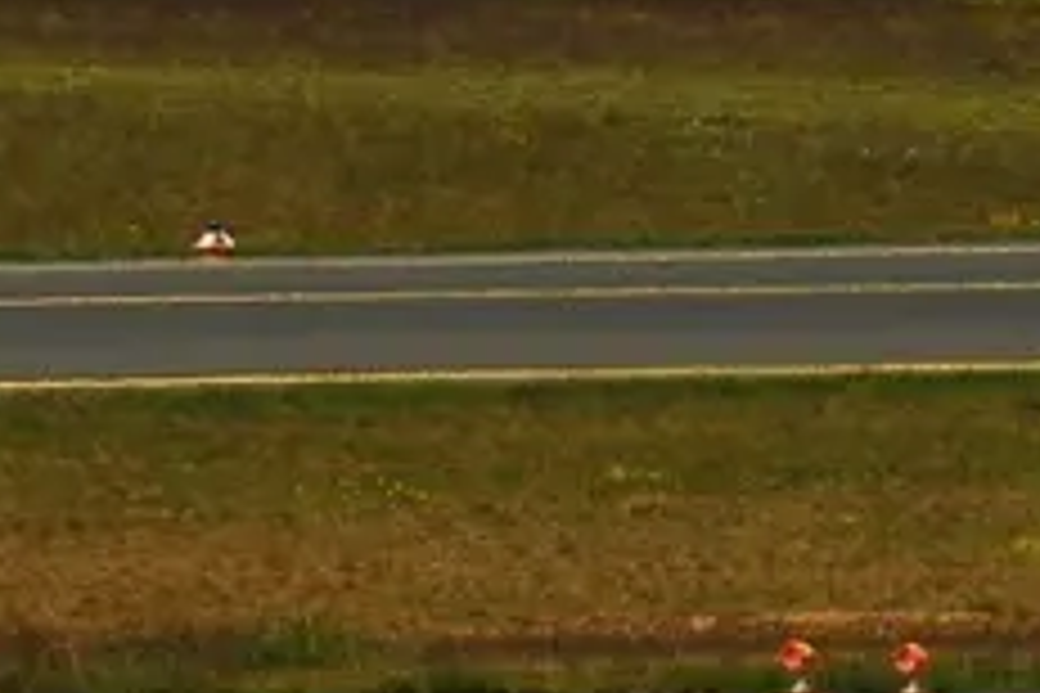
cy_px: -655
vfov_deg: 1.2
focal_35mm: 1099
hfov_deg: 1.9
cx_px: 126
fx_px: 31753
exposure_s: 1/750
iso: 200
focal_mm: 165
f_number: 8
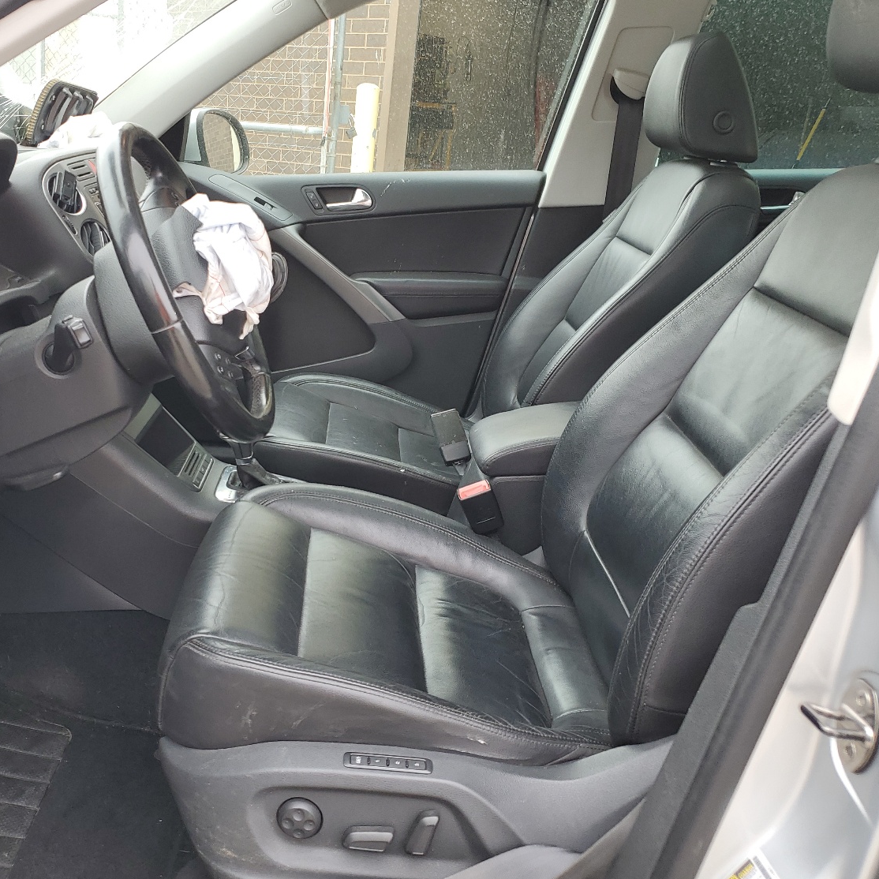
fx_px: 948
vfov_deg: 49.7
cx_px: 275
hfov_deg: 48.7
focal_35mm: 33
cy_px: 461
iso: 50
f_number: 1.5
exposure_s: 1/141
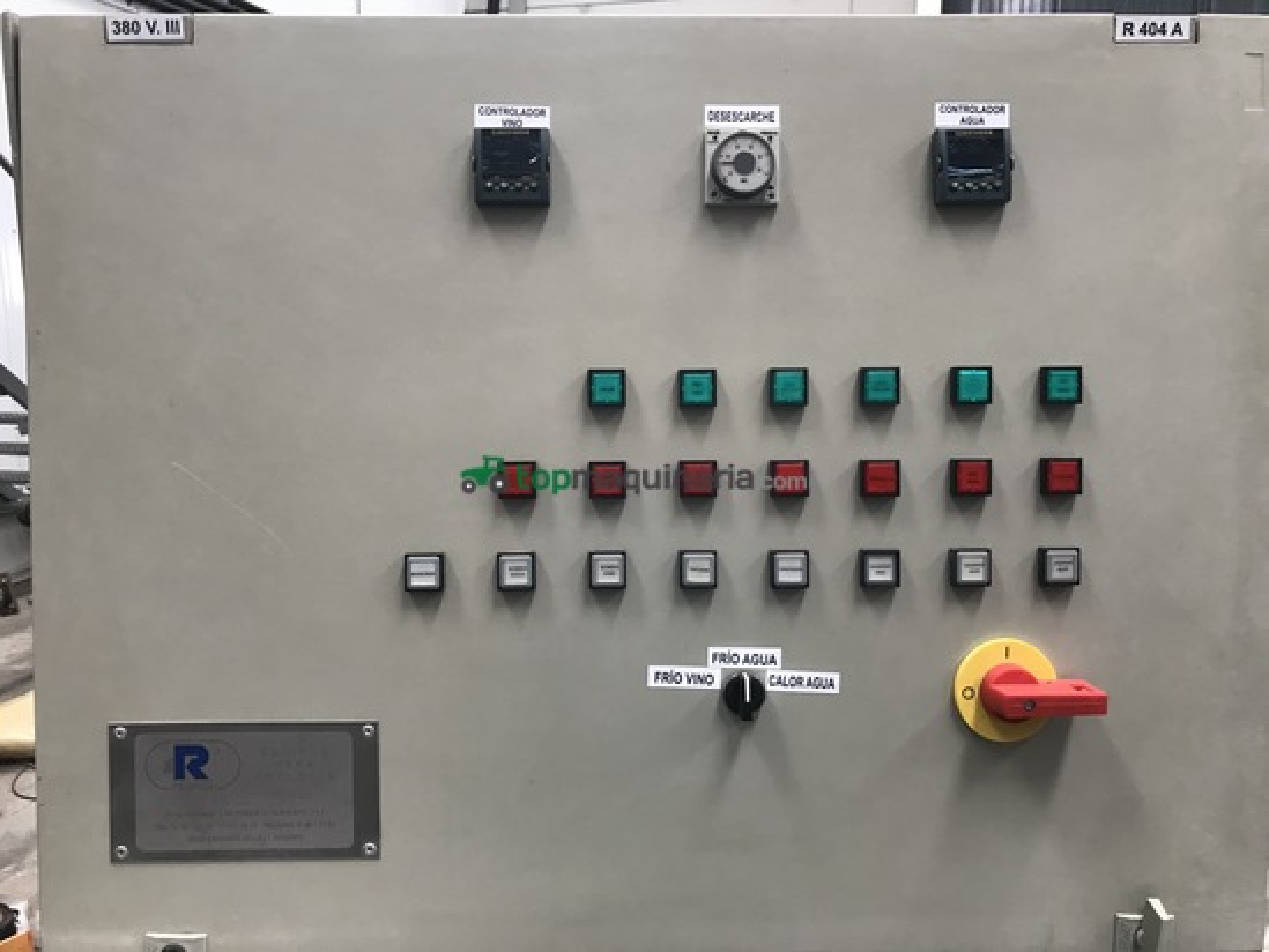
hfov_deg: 63.4
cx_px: 634
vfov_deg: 49.8
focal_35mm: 28
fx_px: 1027
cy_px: 476
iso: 32
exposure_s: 1/20
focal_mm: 3.99
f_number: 1.8
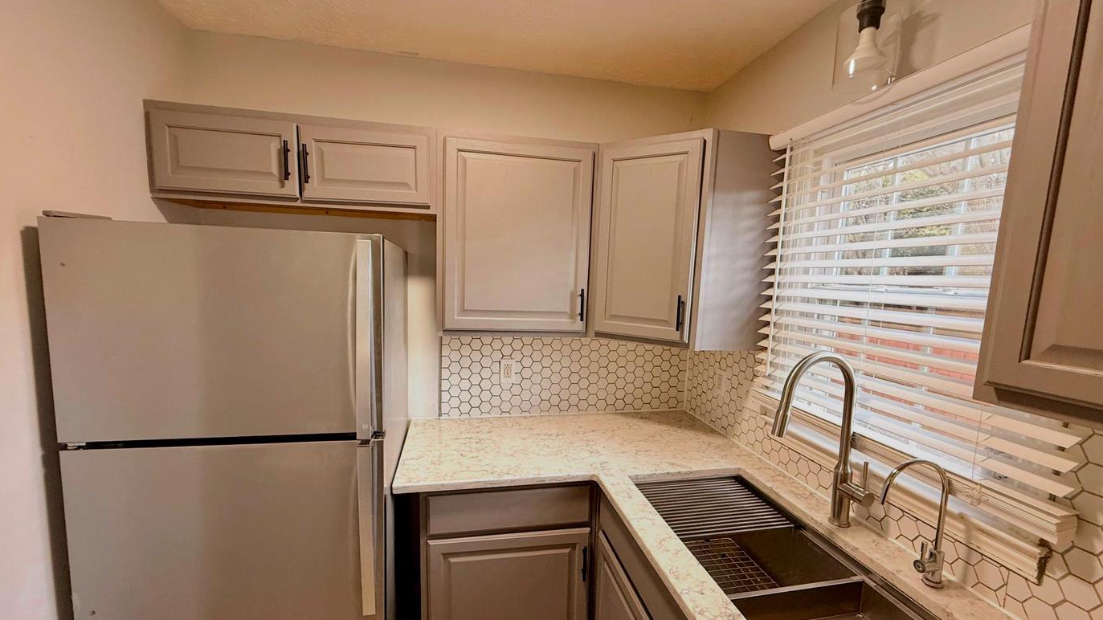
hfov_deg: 99.4
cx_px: 558
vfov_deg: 67.0
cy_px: 334
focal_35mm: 16
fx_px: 468
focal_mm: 2.22
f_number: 2.2
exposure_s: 1/120
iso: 200
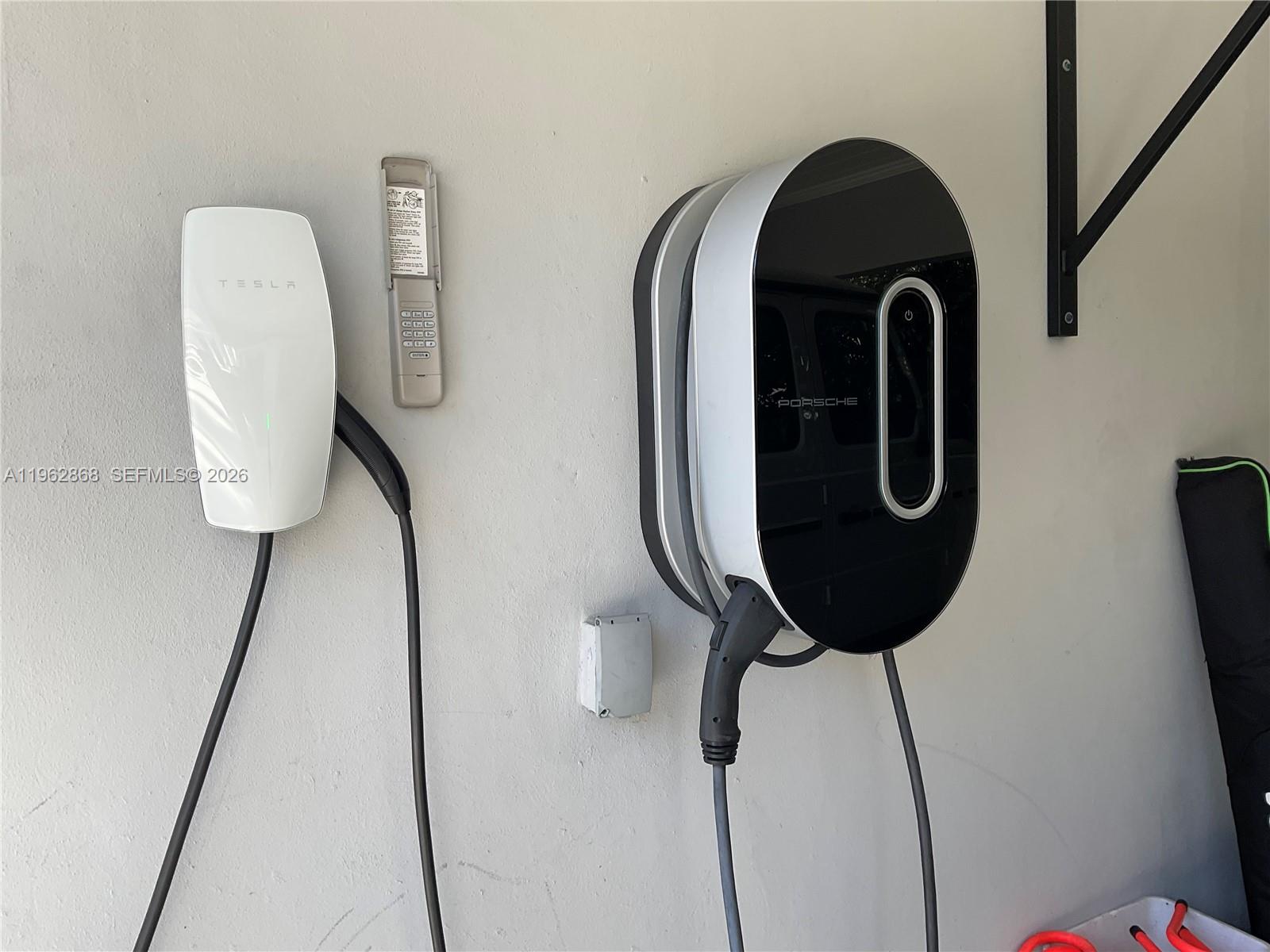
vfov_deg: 48.2
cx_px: 635
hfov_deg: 61.7
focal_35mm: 29
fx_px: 1064
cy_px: 476
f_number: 1.8
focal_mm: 3
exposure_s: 1/191
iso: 16
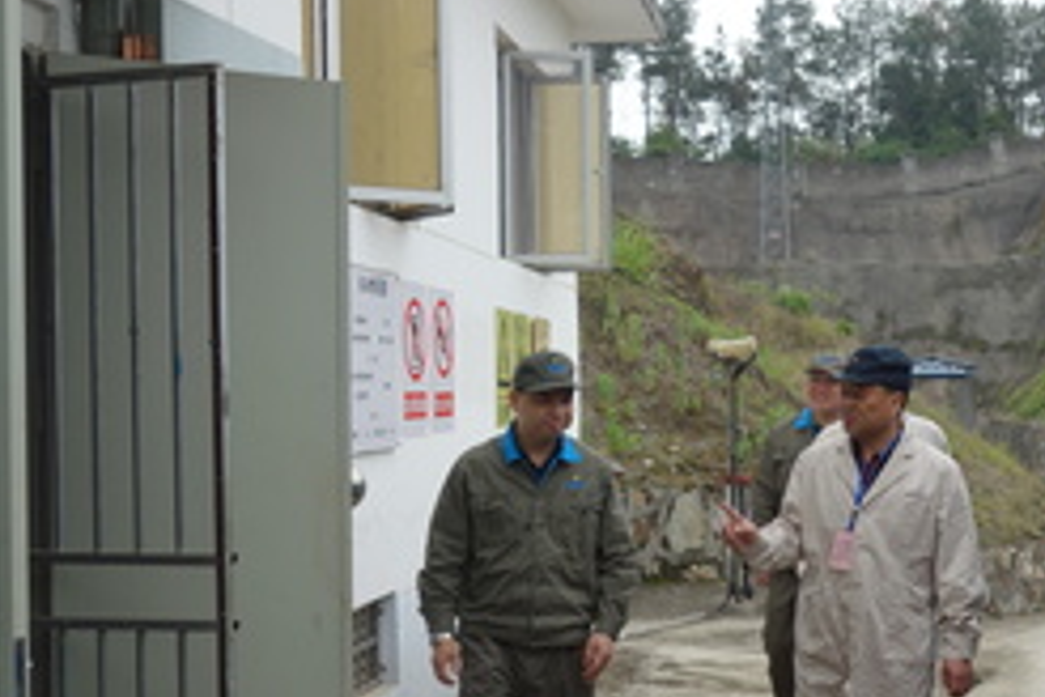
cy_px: 402
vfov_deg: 23.8
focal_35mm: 57
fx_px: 1654
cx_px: 811
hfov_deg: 34.2
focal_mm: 10.4
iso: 125
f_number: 3.5
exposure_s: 1/100
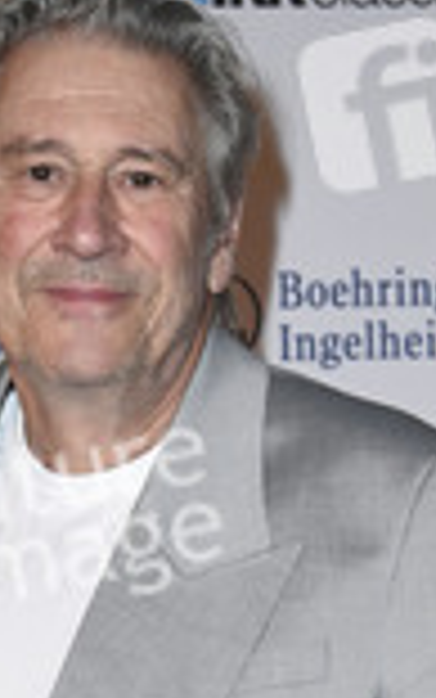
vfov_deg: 9.6
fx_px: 4103
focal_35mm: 216
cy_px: 761
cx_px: 121
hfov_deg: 6.1
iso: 3200
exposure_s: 1/200
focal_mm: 82
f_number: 5.6
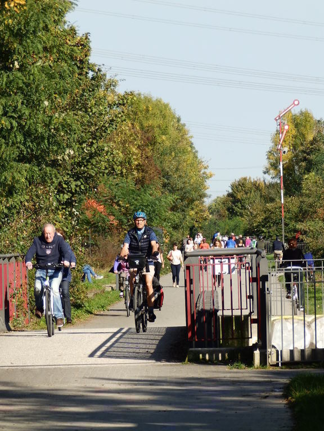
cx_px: 162
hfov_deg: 5.7
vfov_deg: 7.6
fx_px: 3245
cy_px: 216
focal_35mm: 260
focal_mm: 46.5
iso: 80
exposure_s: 1/320
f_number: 5.2
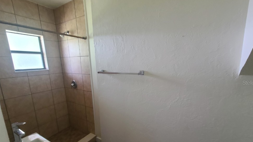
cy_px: 82
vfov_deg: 70.1
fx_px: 101
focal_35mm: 15
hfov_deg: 102.9
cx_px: 133
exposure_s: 1/30
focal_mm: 2.2
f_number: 2.2
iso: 320
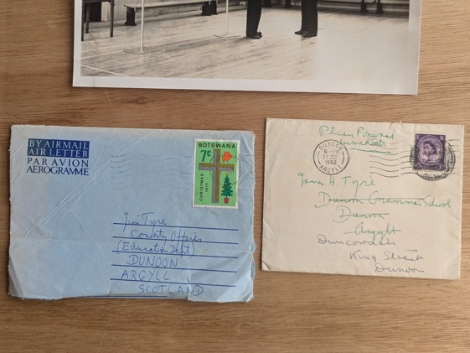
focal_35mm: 33
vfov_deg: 41.8
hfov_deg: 55.3
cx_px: 235
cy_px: 92
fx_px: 448
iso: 42
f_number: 1.85
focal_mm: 6.81
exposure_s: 1/200
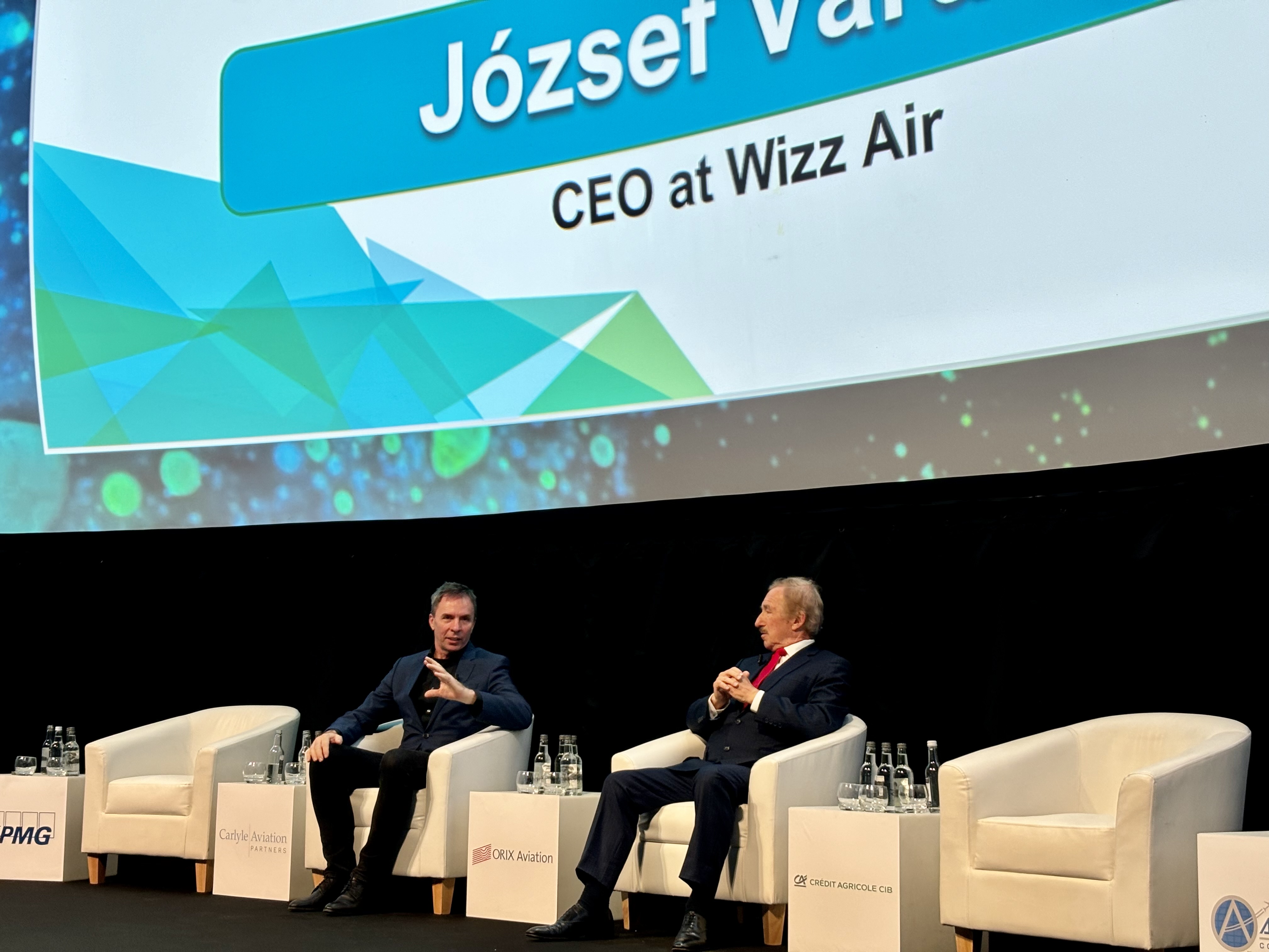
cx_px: 634
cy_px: 476
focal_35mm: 52
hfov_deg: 36.8
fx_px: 1906
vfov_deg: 28.0
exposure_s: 1/50
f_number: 1.6
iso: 80
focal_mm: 5.96
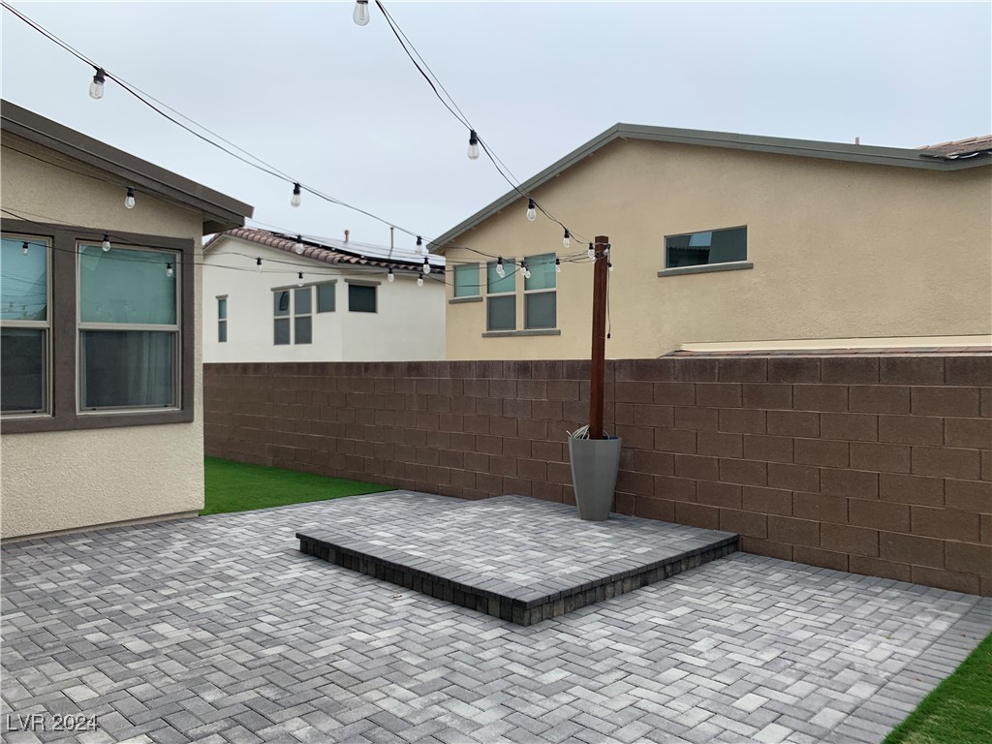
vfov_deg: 53.1
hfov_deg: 67.3
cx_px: 496
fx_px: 745
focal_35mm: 26
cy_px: 372
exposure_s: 1/2208
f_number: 1.8
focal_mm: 4.25
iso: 25
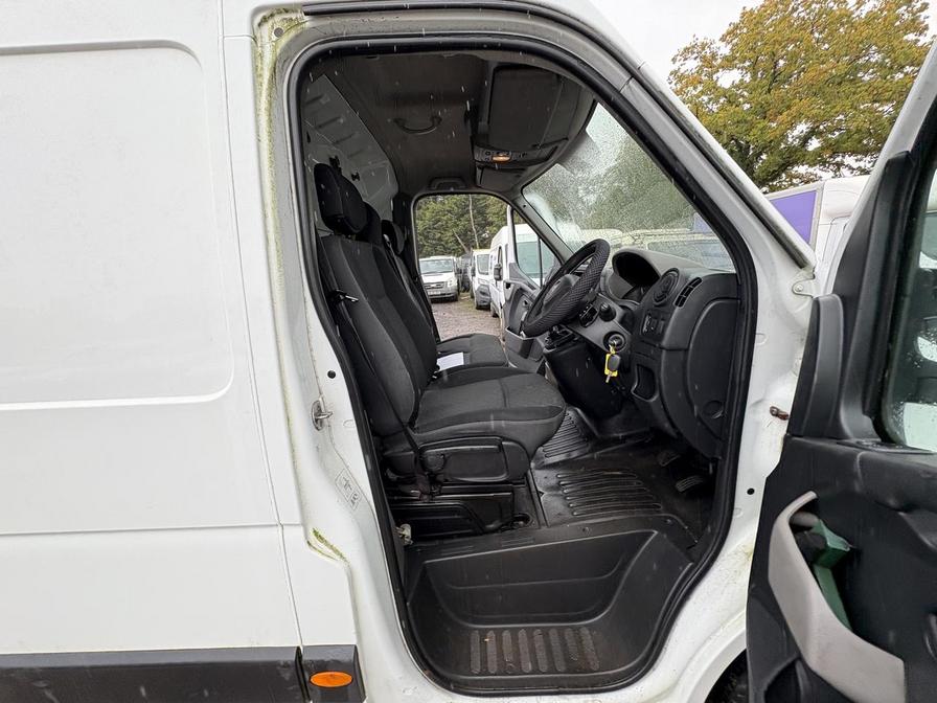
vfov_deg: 85.7
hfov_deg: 102.1
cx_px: 468
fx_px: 379
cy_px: 352
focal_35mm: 14
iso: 80
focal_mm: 2.22
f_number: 2.2
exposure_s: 1/136
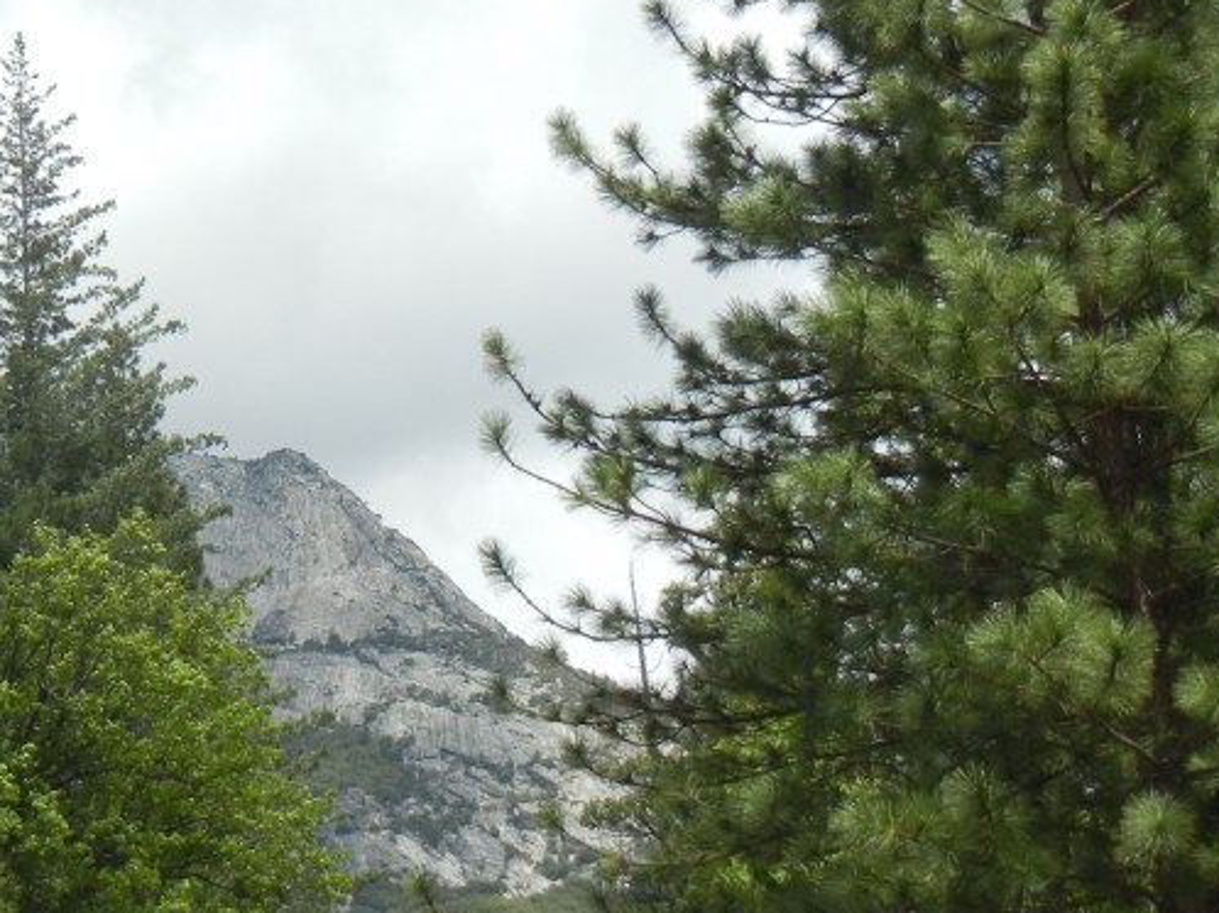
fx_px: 3766
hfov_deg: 18.3
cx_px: 313
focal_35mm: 107
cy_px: 382
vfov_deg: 13.8
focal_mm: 9.3
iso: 160
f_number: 7.8
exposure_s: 1/292
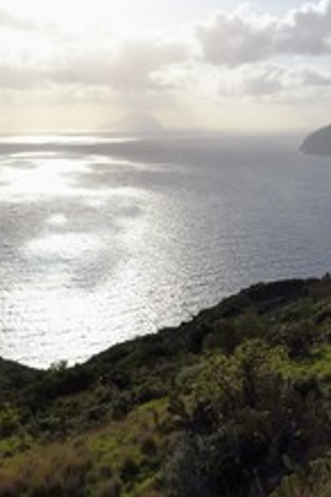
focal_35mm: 46
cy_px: 272
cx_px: 357
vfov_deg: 42.7
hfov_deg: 27.0
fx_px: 634
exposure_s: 1/320
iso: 200
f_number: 16
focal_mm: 24
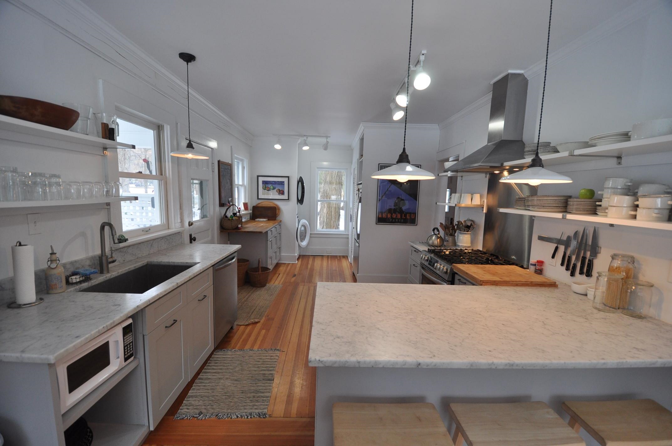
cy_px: 223
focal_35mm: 15
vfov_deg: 77.2
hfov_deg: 100.5
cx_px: 336
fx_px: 280
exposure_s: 1/80
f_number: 4.5
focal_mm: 10
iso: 400
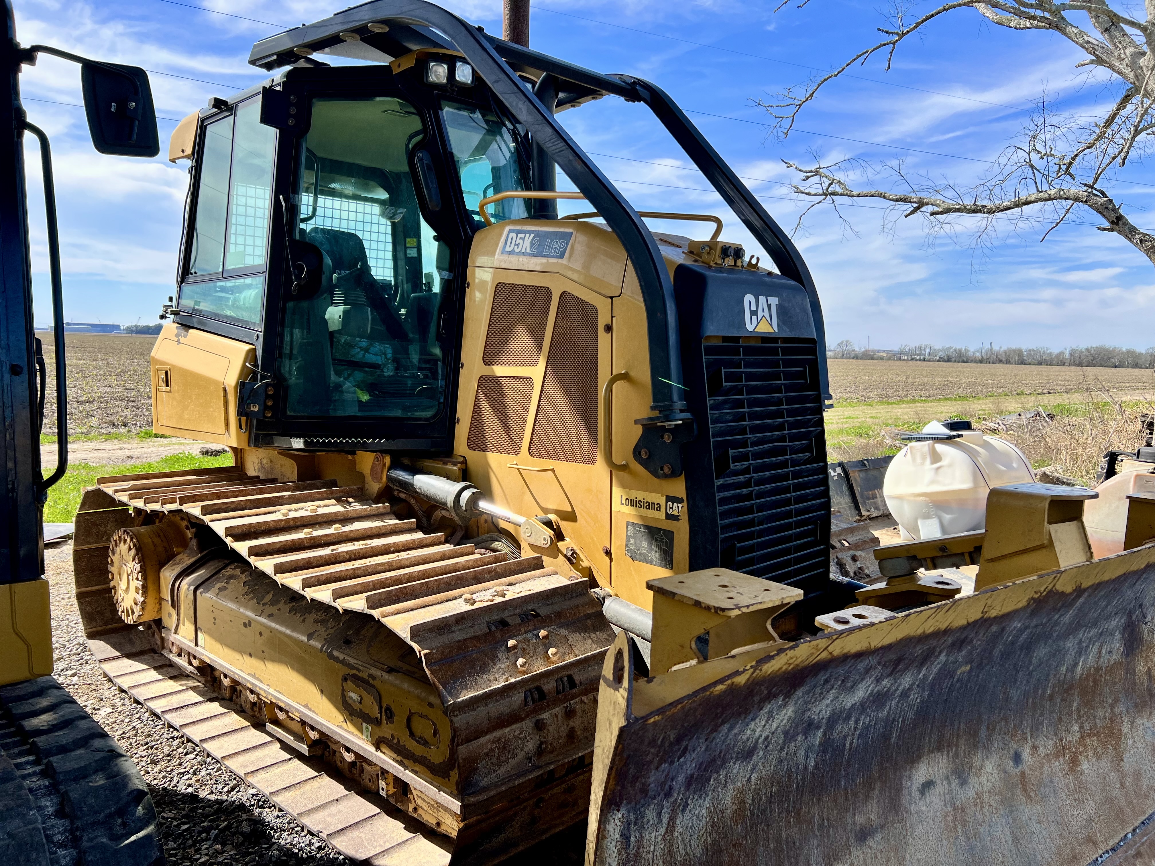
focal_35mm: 26
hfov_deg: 67.3
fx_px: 868
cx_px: 578
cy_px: 433
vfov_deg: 53.1
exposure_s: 1/2695
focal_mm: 5.7
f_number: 1.5
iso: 50
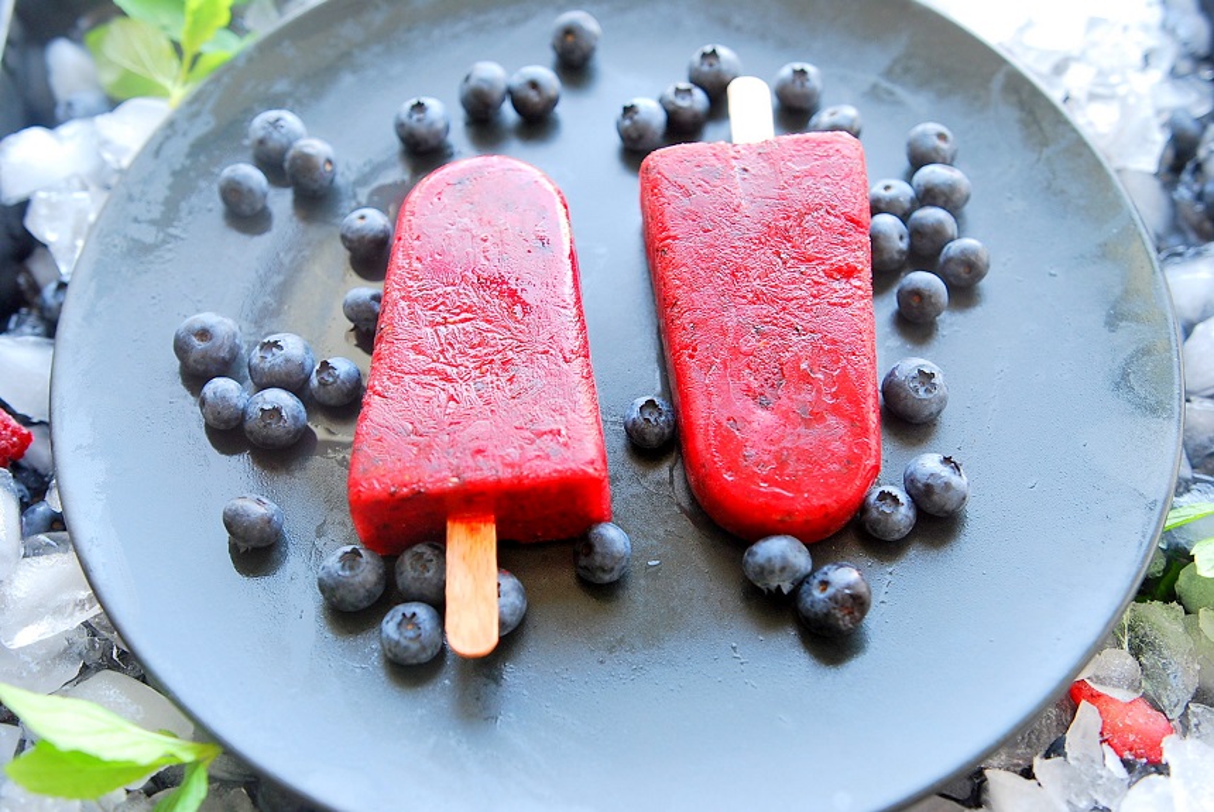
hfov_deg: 49.5
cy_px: 406
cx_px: 607
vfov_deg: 34.3
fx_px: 1316
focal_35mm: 39
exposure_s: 1/30
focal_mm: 26
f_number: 2.8
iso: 220
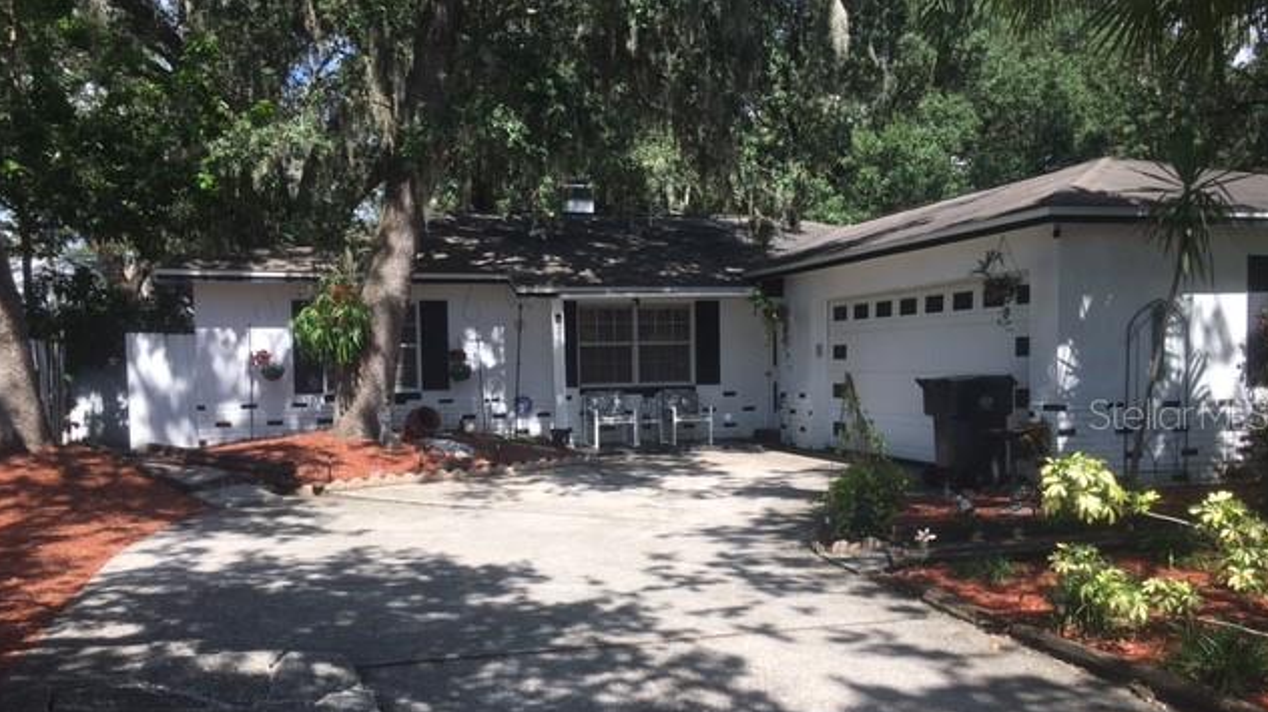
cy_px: 413
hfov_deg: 61.0
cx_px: 636
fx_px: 1076
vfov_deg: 36.6
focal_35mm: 32
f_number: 2.2
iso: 25
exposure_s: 1/746
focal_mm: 4.15
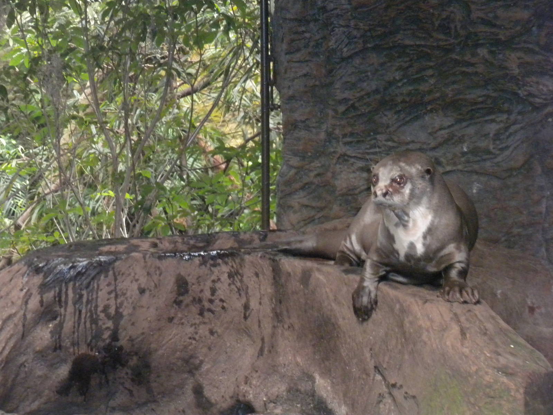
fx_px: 1901
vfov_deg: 12.5
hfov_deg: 16.6
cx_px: 276
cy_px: 208
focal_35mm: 119
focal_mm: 21
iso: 800
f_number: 5.1
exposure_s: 1/30
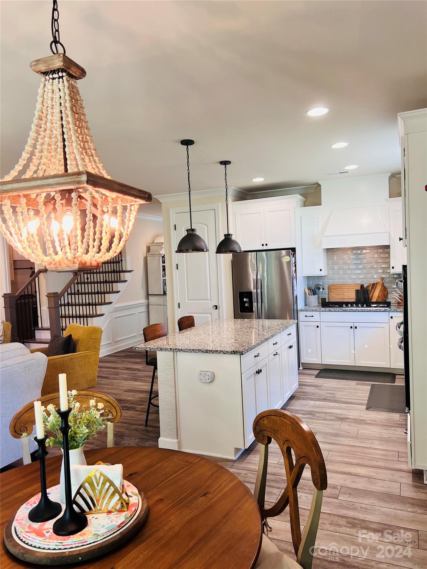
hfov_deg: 53.1
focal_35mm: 26
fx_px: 428
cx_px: 214
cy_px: 284
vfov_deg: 67.3
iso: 64
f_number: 1.5
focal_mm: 5.7
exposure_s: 1/60
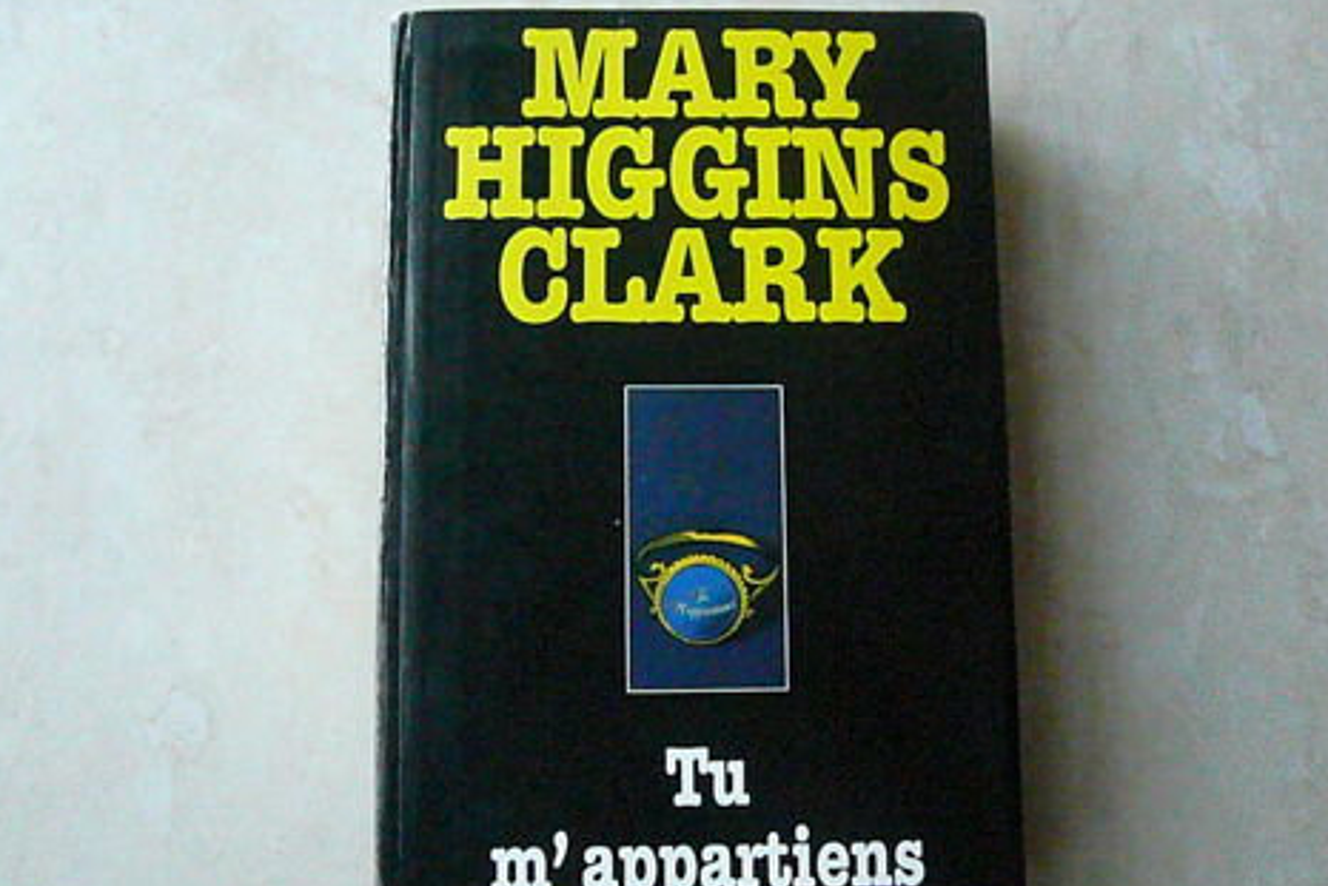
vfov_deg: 43.5
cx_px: 673
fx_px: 1107
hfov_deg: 61.9
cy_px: 501
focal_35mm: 30
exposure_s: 1/800
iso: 3200
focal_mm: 4.6
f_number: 2.8
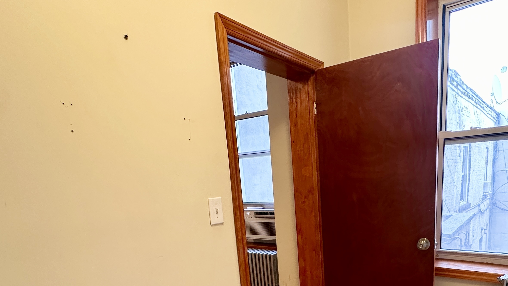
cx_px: 313
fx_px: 350
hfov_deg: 70.9
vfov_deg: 41.1
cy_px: 255
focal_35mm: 26
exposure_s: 1/60
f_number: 2.2
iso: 160
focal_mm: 2.22
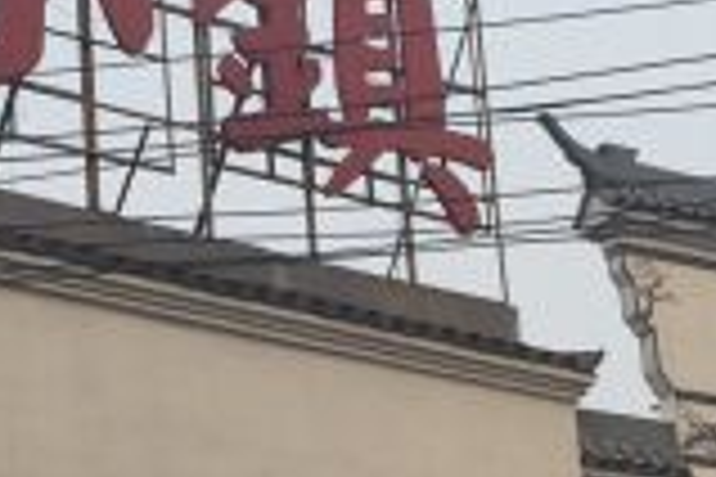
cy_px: 583
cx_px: 396
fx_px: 2645
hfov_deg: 15.4
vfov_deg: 10.1
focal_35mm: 133
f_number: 2.2
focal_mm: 4.15
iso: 32
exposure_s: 1/130
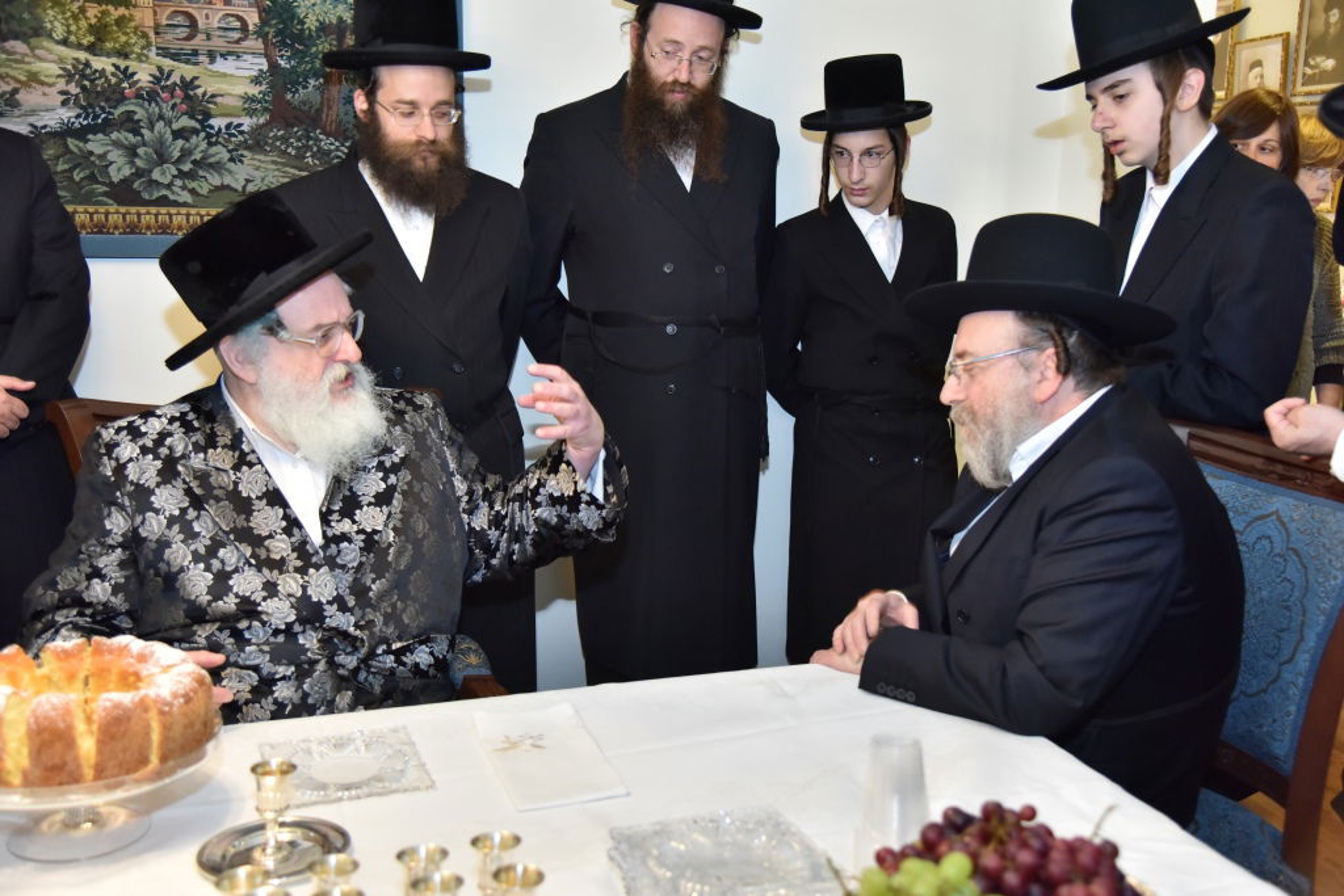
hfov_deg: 50.7
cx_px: 672
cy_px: 448
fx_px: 1419
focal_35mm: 38
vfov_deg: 35.1
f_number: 4
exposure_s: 1/80
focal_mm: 38
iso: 1600
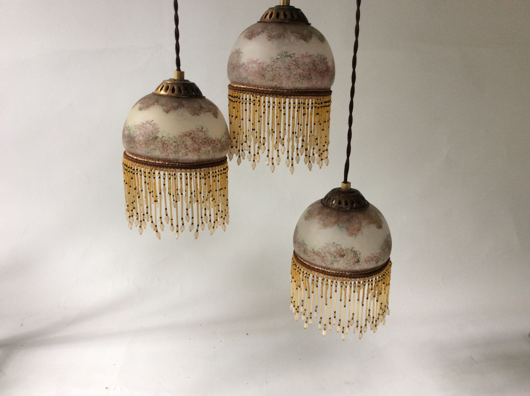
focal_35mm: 32
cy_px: 198
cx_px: 265
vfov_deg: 44.1
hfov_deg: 56.9
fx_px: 489
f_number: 2.4
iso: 40
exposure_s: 1/33
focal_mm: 3.3
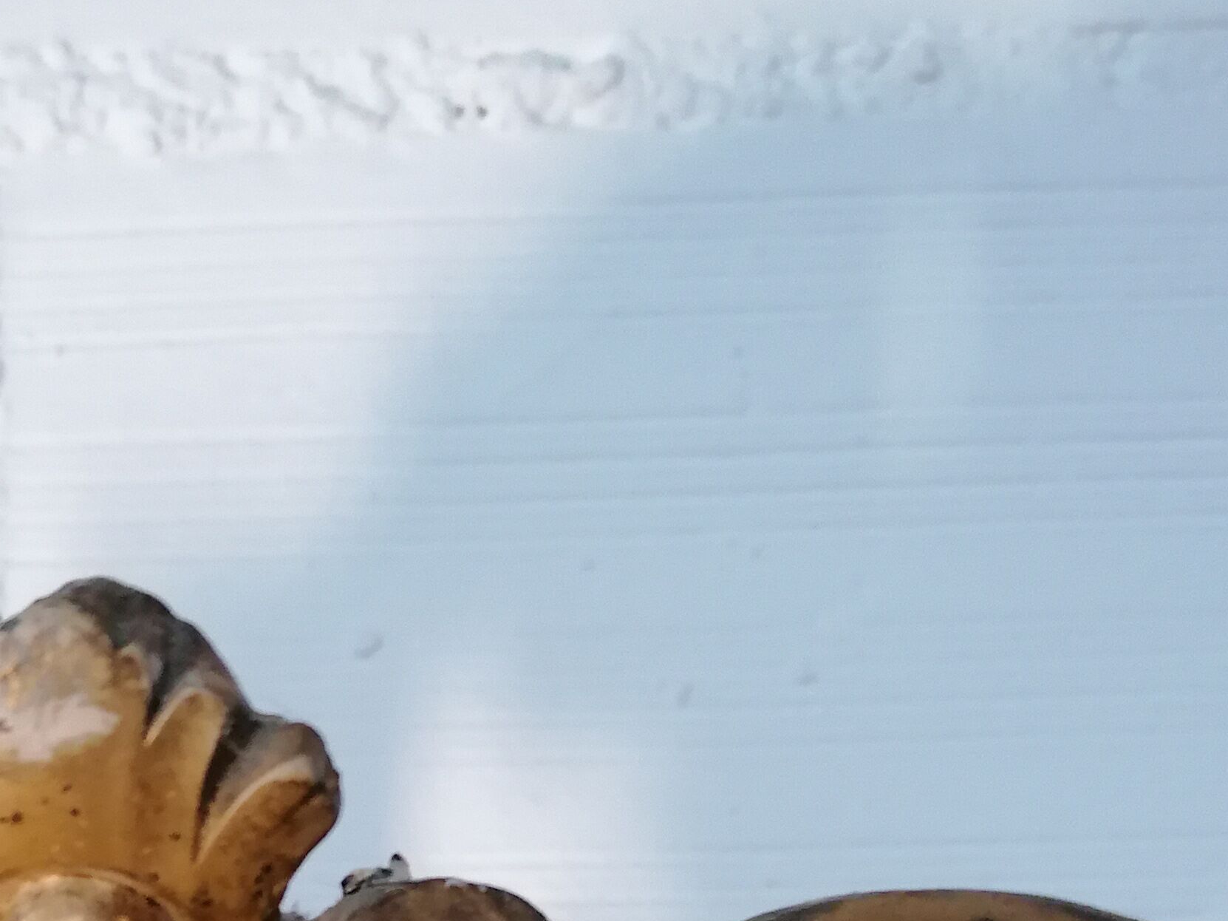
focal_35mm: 65
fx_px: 2306
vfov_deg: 20.2
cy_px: 1271
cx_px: 328
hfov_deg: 29.4
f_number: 1.8
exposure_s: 1/33.3
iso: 400
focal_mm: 4.75
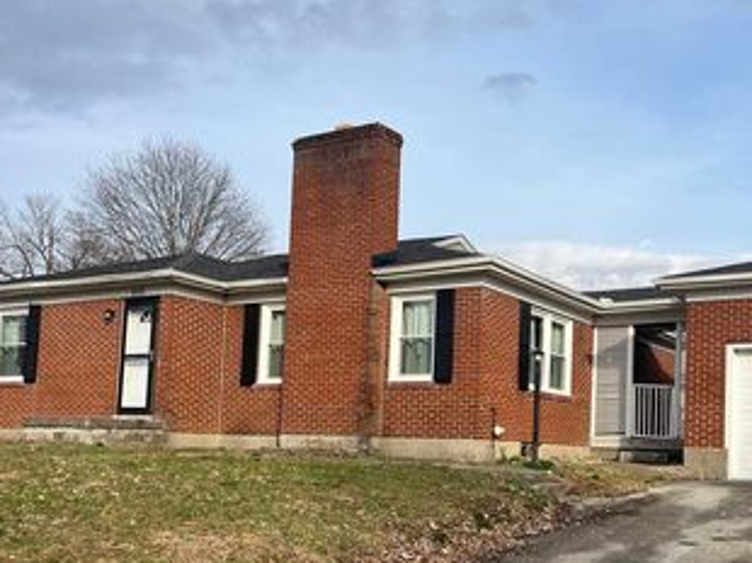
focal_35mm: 42
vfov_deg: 33.9
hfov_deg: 44.1
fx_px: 912
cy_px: 392
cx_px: 505
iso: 50
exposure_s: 1/2632
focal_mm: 5.1
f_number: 1.6
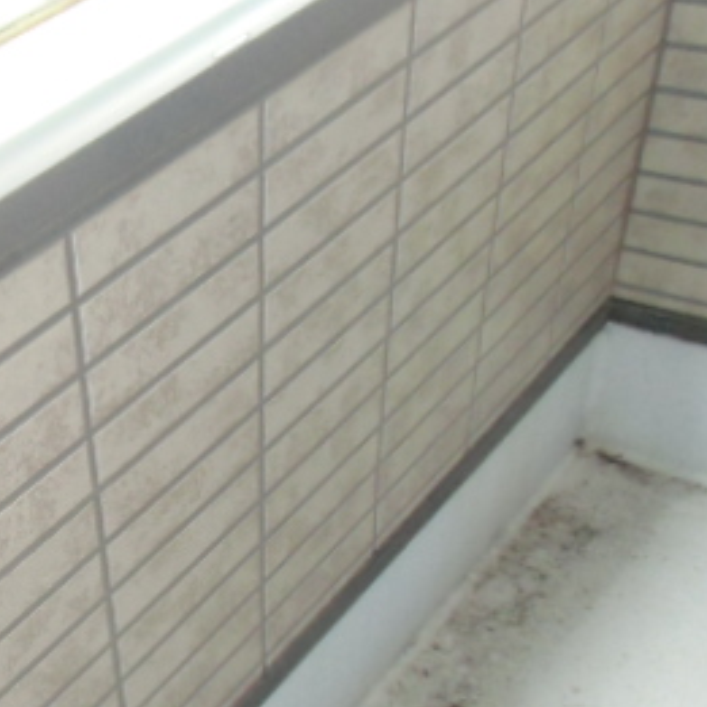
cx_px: -43
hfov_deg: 29.9
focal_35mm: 52
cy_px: 555
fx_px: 1202
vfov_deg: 32.0
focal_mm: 4.24
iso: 400
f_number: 3
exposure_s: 1/50
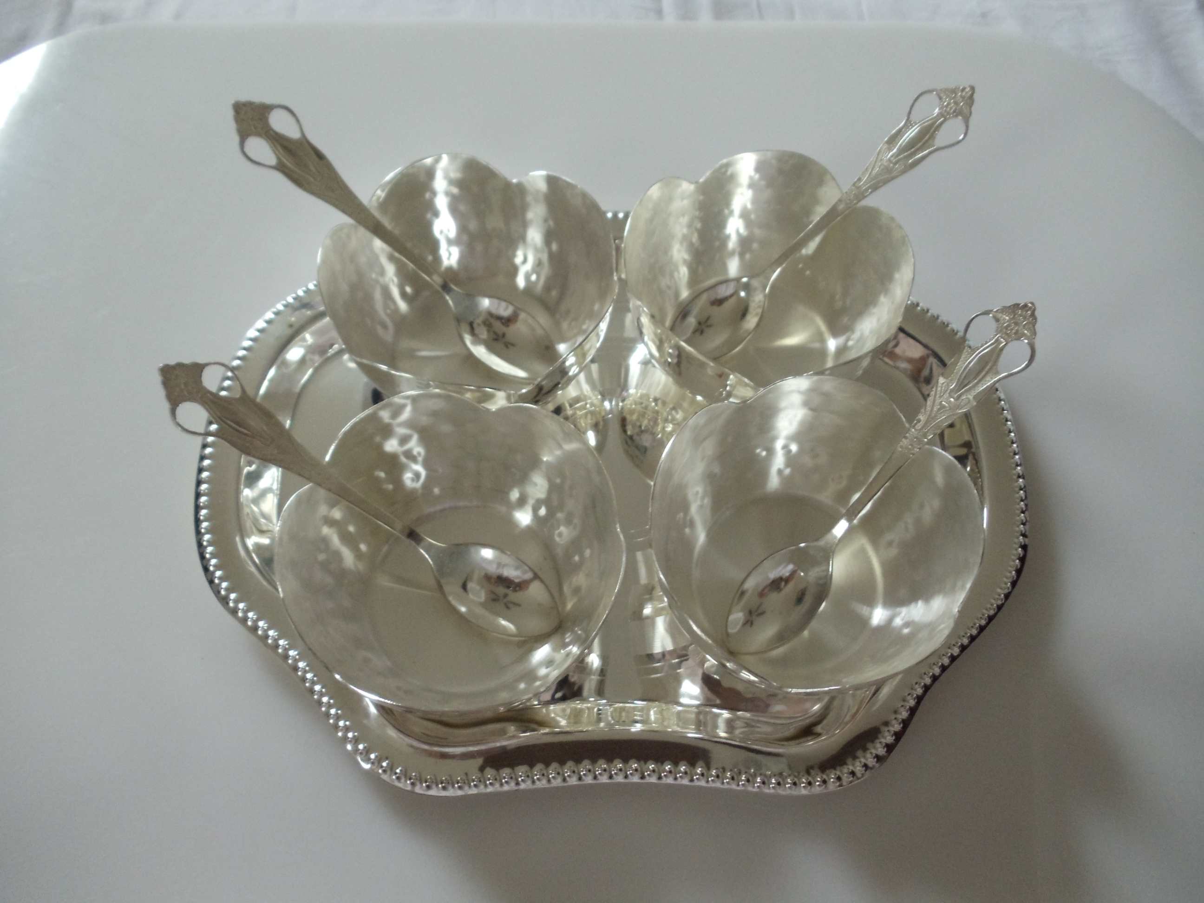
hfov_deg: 42.9
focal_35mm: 44
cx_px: 602
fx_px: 1530
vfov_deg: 32.9
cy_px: 452
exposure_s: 1/25
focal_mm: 6
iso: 400
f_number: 3.5
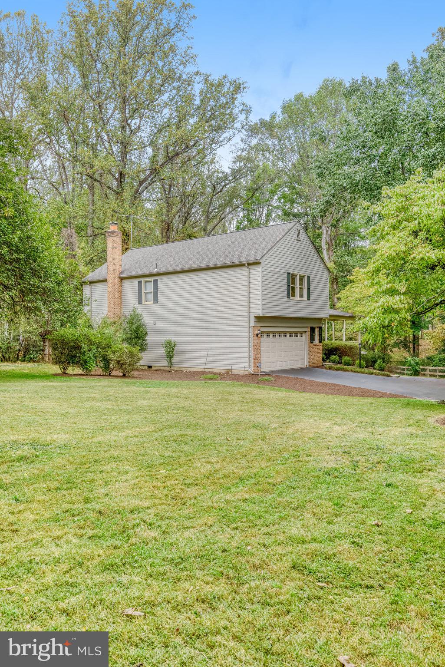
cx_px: 222
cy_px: 334
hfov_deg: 51.3
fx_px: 463
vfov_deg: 71.5
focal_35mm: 25
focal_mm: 25
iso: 400
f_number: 8
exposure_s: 1/250
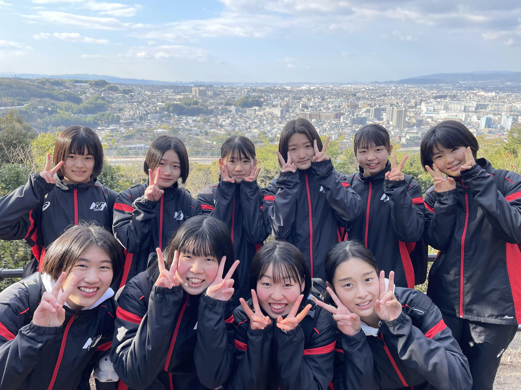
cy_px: 195
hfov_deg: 67.3
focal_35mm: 26
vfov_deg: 53.1
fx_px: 391
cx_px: 260
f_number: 1.6
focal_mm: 4.2
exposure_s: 1/619
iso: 32
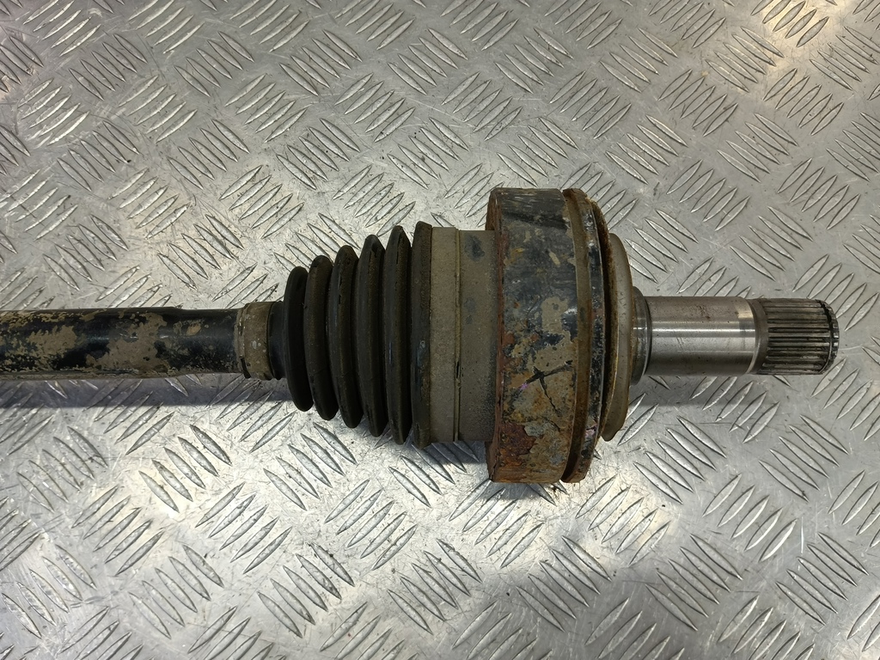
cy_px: 330
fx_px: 585
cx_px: 440
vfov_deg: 58.9
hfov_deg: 73.9
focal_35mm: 23
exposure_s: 1/50
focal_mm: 4.11
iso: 89
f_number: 1.6
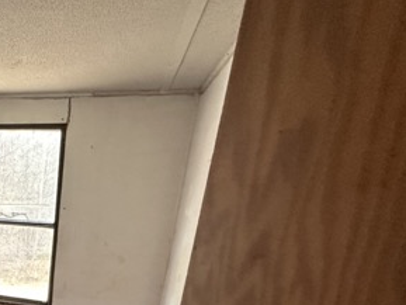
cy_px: 323
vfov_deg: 38.7
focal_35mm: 31
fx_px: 364
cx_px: 7
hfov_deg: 48.8
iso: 400
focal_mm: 2.22
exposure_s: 1/81
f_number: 2.2
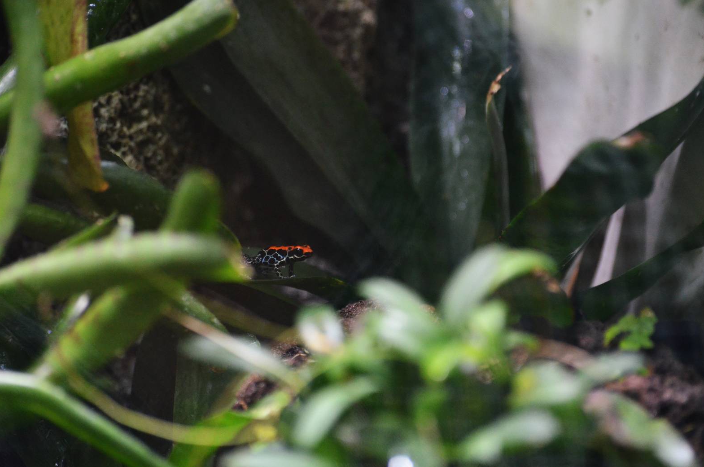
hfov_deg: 7.9
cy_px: 237
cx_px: 350
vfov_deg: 5.3
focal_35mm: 260
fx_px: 5075
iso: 2500
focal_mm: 170
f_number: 4.5
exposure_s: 1/250
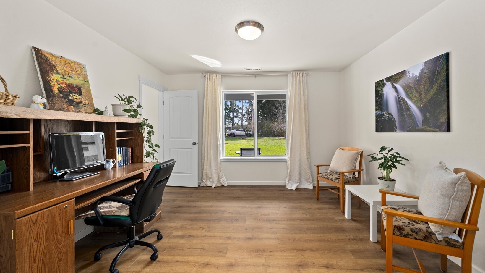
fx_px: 167
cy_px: 126
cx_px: 248
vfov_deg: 78.3
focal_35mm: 13
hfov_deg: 110.8
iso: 1000
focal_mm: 12
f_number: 6.7
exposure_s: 1/30
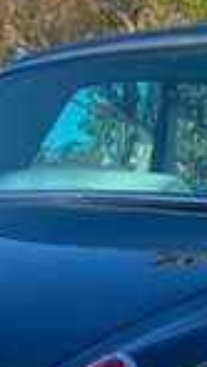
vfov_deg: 17.2
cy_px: 322
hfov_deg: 9.9
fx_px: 1197
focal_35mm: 123
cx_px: 157
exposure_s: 1/1289
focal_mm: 4.2
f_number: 1.6
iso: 32
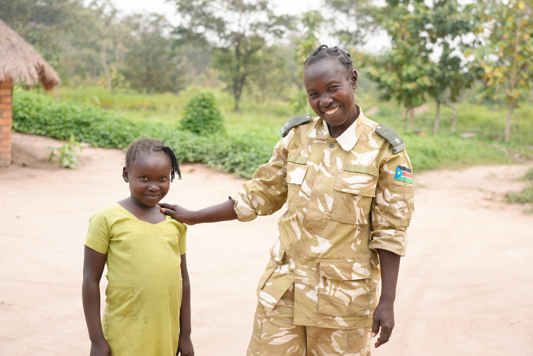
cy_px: 178
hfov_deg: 41.1
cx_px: 266
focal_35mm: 48
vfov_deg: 28.1
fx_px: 711
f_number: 4
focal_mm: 48
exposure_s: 1/160
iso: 125
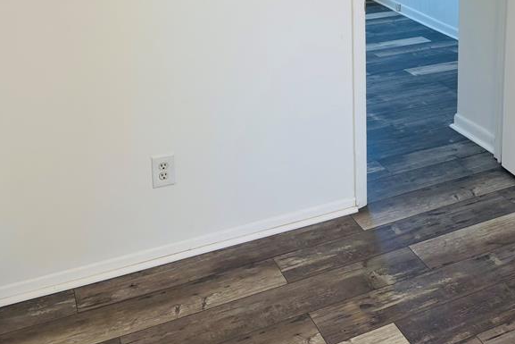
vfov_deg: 26.8
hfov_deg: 39.5
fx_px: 687
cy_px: 11
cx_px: 410
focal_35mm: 48
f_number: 1.6
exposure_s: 1/120
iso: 80
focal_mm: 5.96
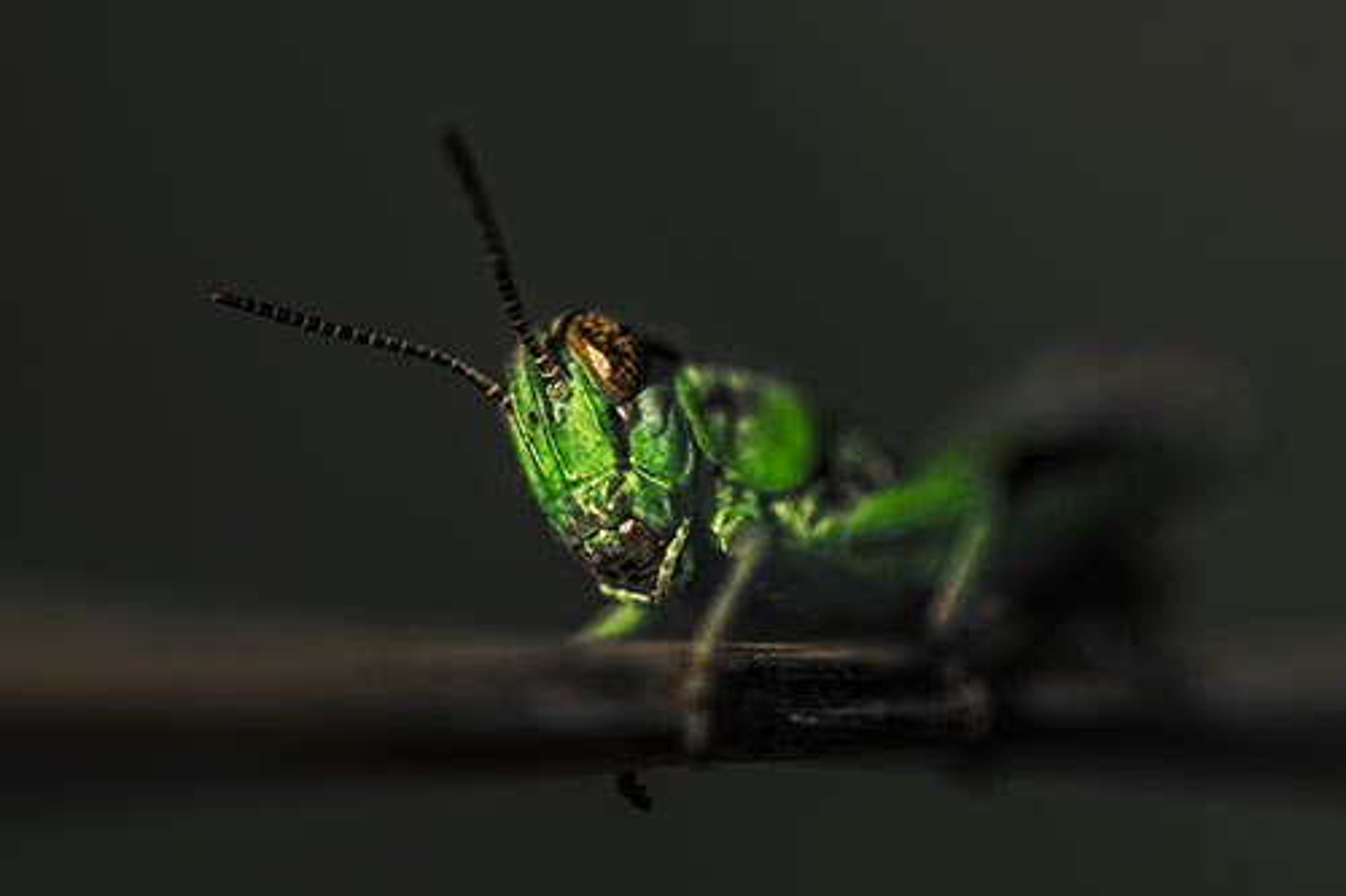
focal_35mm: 210
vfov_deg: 6.5
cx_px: 673
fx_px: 7849
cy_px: 448
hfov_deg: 9.8
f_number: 11
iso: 500
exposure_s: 1/800
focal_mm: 210
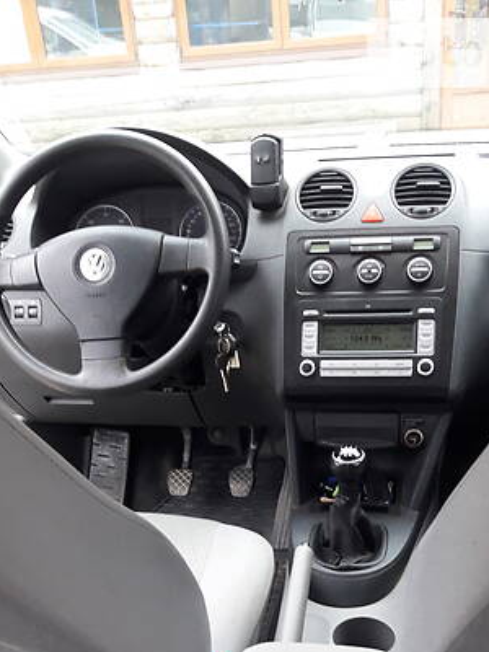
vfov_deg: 43.4
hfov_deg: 34.3
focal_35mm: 42
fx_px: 791
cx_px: 259
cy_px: 487
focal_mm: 3.7
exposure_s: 1/50
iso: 250
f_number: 1.9
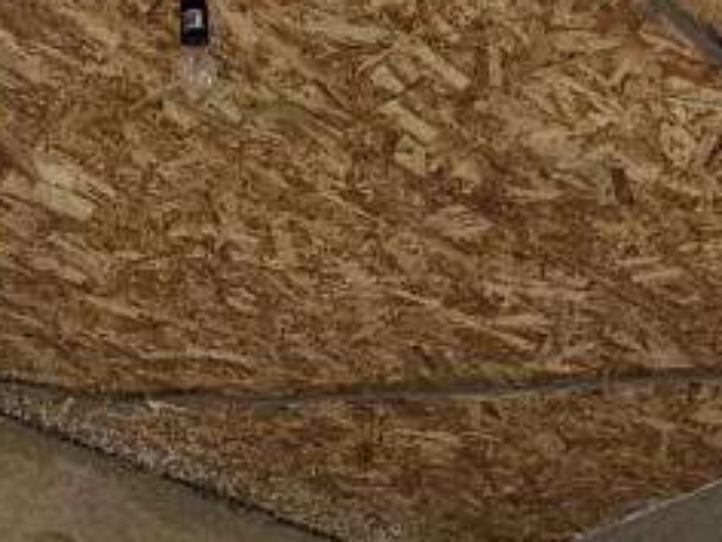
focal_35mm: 69
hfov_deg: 28.0
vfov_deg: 14.7
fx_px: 1439
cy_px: 1254
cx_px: 263
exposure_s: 1/70.8
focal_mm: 2.2
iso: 400
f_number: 2.2
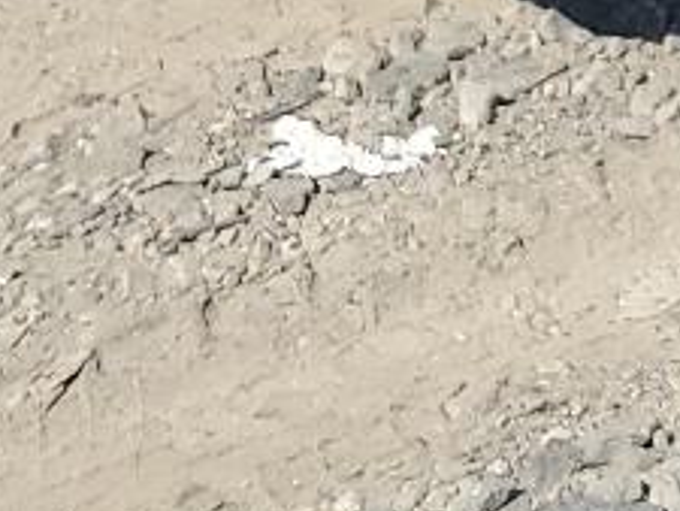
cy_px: -1116
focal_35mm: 185
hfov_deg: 9.0
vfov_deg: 7.0
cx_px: 1913
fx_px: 3636
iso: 50
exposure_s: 1/2500
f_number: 1.5
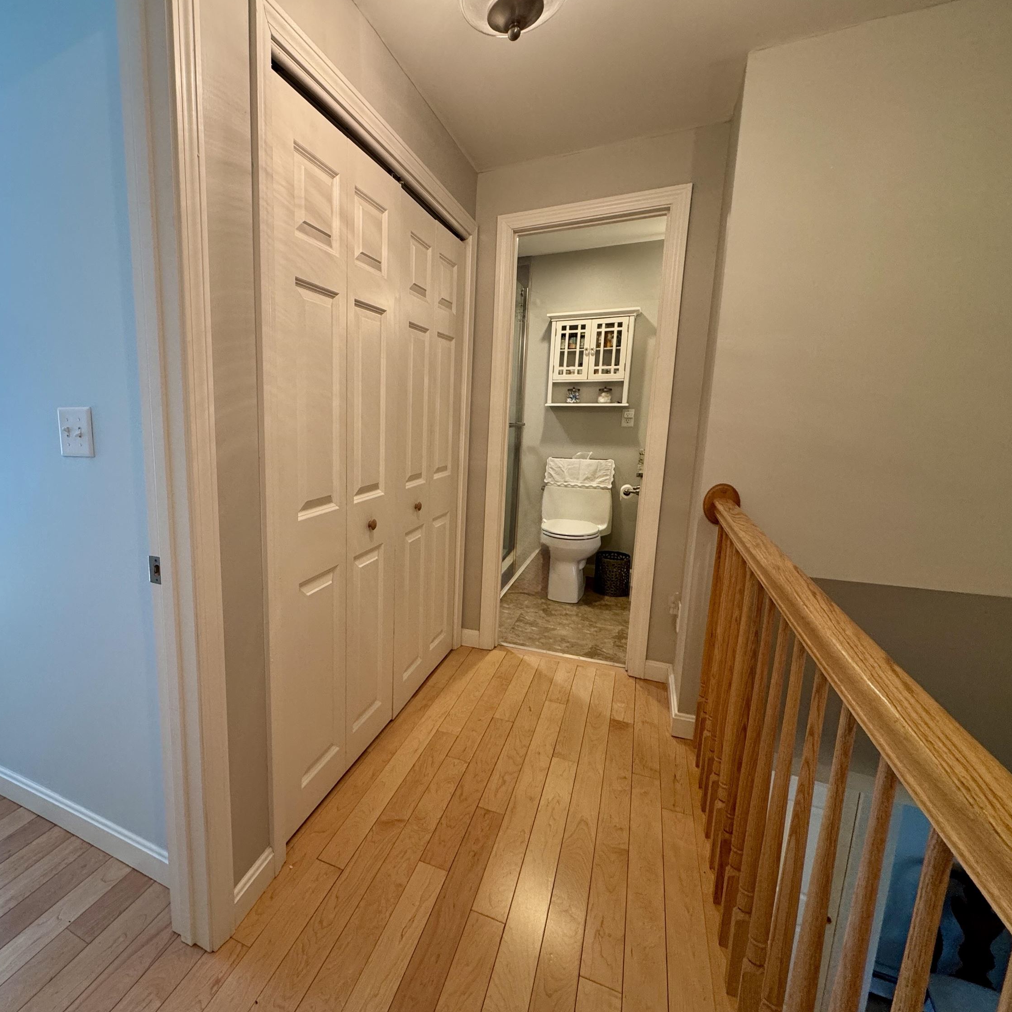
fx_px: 562
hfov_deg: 81.1
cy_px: 509
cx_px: 337
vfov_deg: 84.0
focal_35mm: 17
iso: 200
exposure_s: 1/120
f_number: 2.2
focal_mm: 2.22
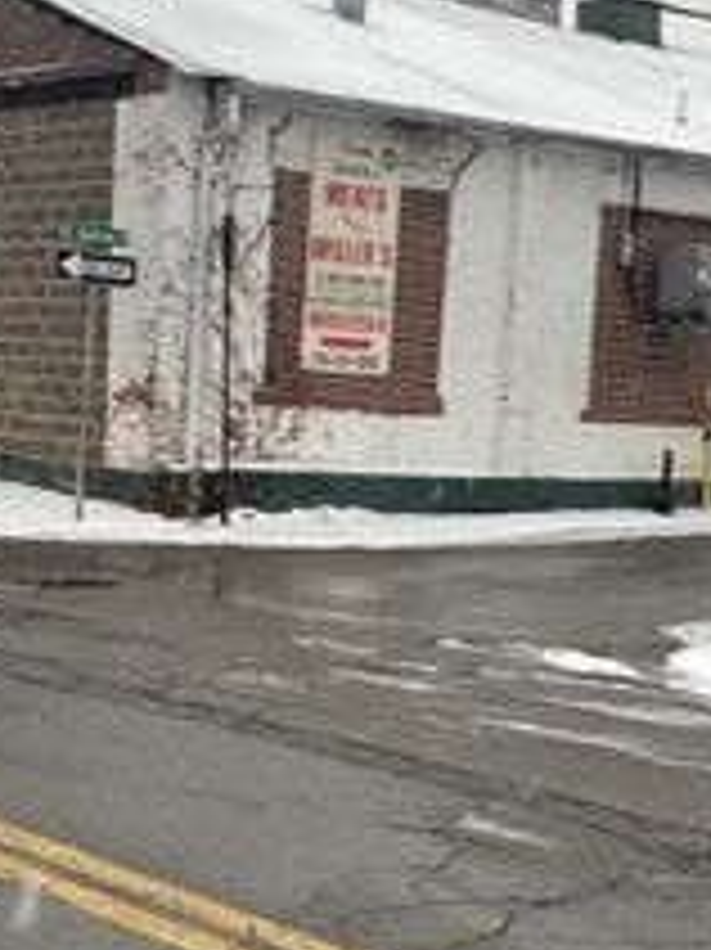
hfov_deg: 18.6
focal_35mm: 79
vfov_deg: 24.7
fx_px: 2166
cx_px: 374
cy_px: 466
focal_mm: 5.1
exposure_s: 1/248
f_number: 1.6
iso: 32
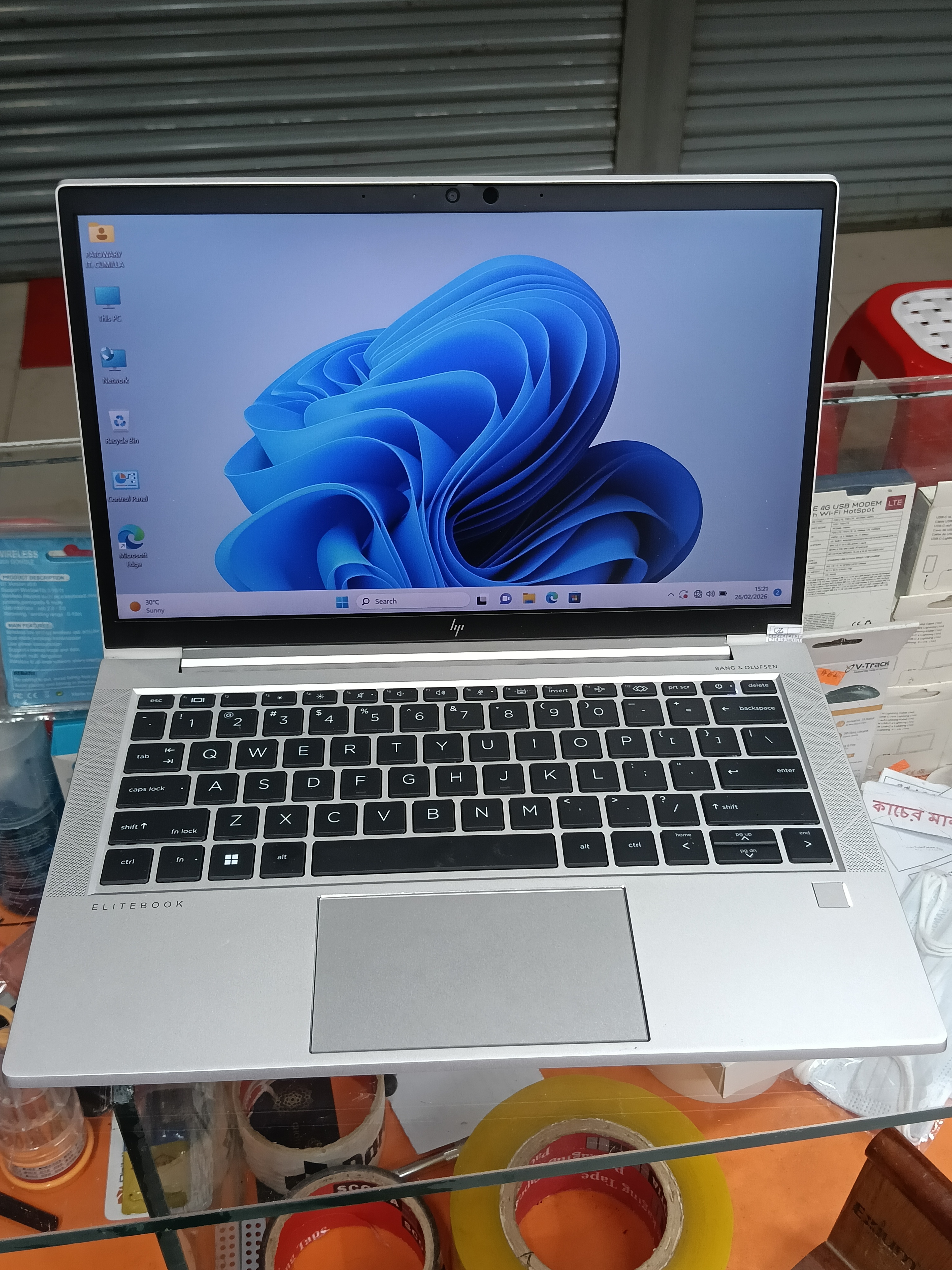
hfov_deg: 40.7
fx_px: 1283
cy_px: 635
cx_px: 476
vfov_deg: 52.6
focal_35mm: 35
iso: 200
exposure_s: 1/33.3
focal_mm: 3.98
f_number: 1.8
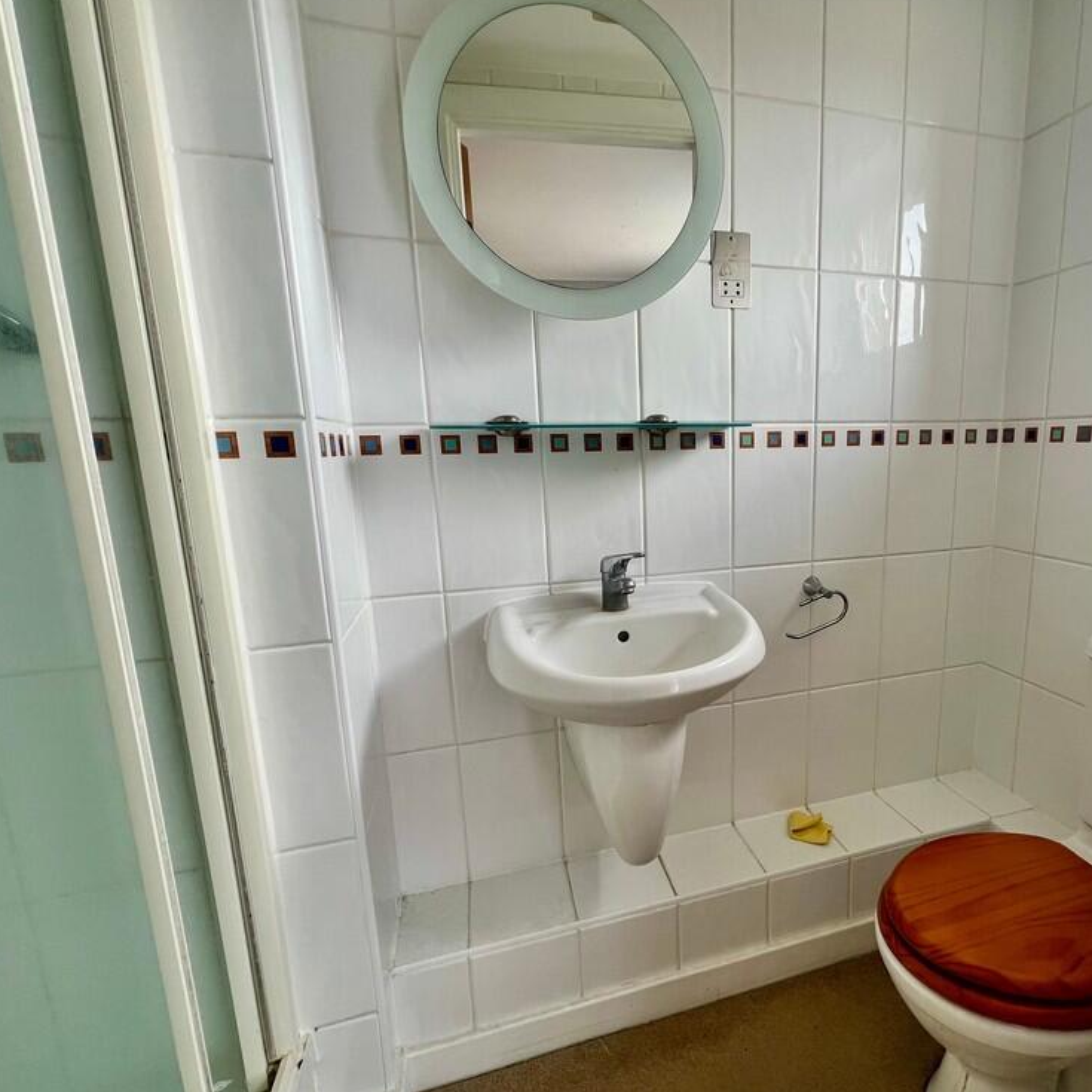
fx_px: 571
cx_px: 680
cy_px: 560
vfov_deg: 87.4
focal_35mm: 16
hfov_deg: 85.8
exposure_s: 1/99
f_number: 1.8
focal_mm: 1.57
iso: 50
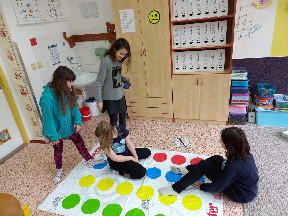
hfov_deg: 69.4
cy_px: 108
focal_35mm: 25
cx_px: 144
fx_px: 208
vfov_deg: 54.9
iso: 200
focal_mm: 4.65
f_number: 1.8
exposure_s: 1/50
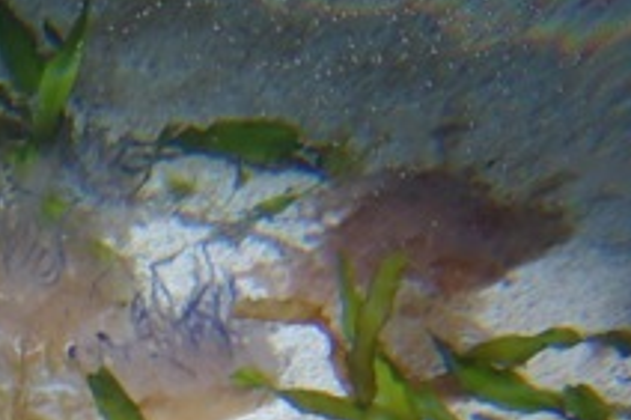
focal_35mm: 132
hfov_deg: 14.7
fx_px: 2312
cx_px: -259
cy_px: 585
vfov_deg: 10.1
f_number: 3.2
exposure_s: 1/100
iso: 125
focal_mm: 10.4
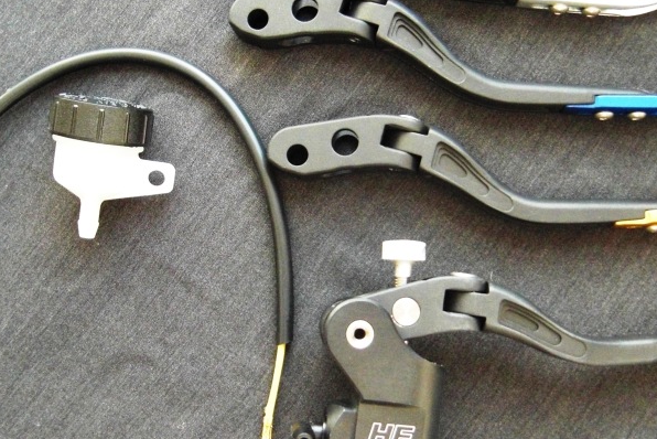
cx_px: 327
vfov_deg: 27.0
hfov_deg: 39.6
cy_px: 228
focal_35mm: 50
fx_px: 913
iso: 400
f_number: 2.6
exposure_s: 1/100
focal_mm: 4.9
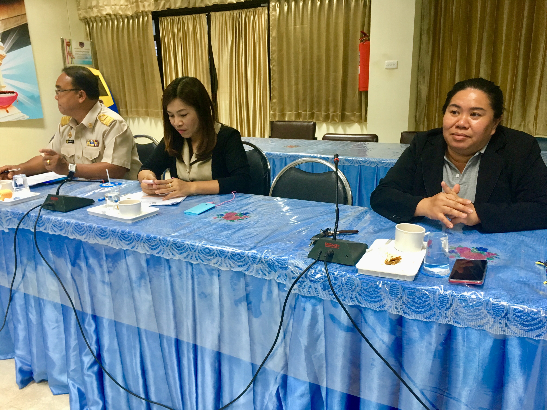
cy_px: 205
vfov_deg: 48.2
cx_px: 274
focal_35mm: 29
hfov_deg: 61.7
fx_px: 458
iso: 125
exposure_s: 1/33
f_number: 2.2
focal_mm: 4.15
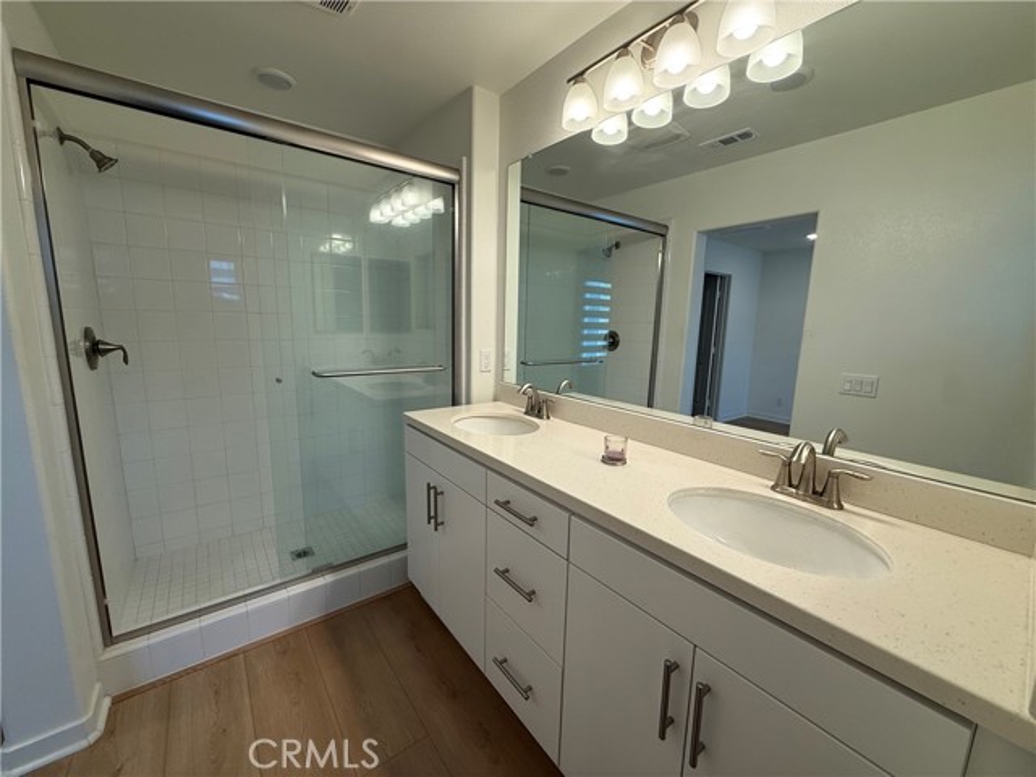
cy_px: 388
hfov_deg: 102.1
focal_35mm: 14
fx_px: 419
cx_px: 518
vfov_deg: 85.7
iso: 100
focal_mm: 2.22
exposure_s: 1/120
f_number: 2.2
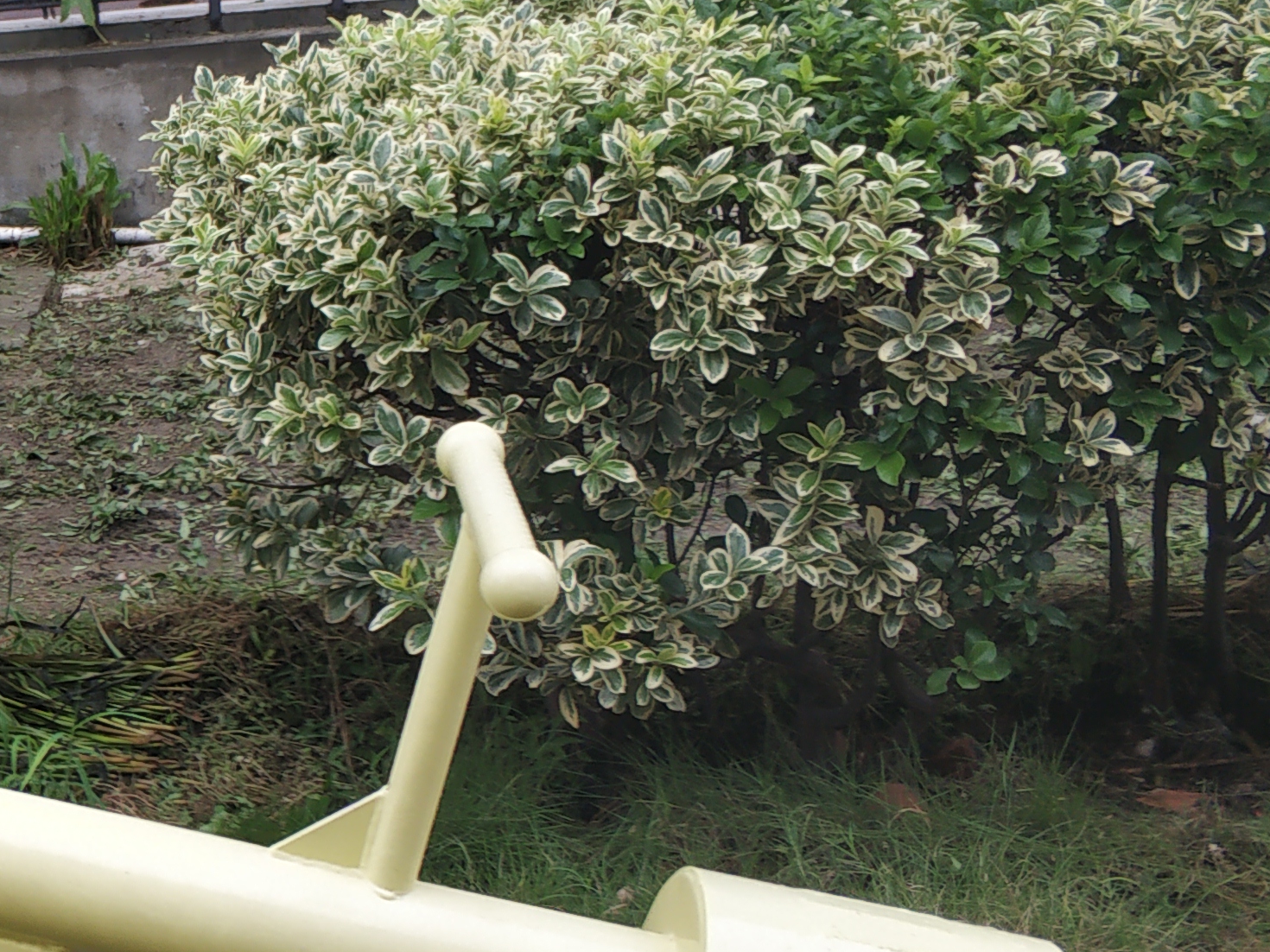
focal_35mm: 74
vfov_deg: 19.8
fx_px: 2714
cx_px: -251
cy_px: 645
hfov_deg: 24.0
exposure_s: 1/169
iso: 115
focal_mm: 3.82
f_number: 1.8
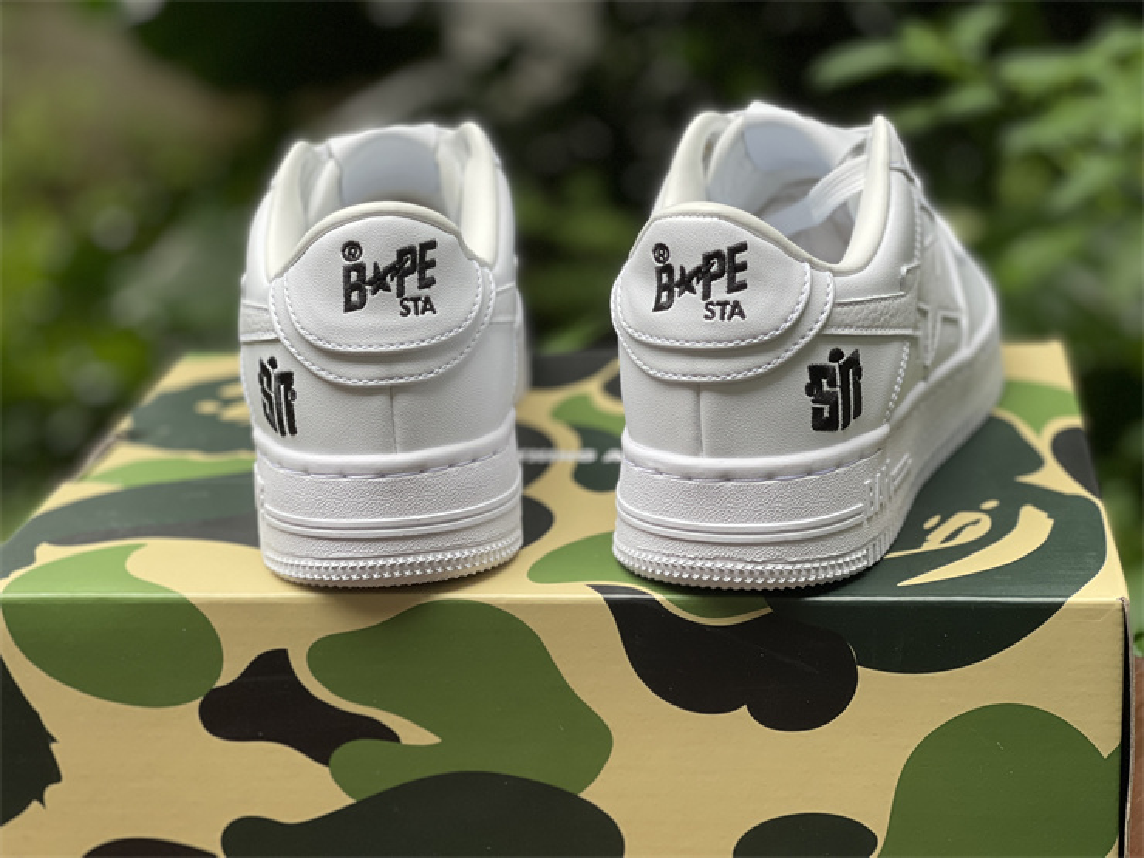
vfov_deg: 22.9
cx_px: 572
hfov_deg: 30.3
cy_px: 429
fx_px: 2115
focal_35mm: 64
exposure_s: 1/121
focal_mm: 7.5
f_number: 2.2
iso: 125
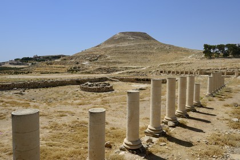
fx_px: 160
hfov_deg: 73.7
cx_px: 120
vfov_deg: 53.1
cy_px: 80
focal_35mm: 24
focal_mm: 24
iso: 100
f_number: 11
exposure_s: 1/200
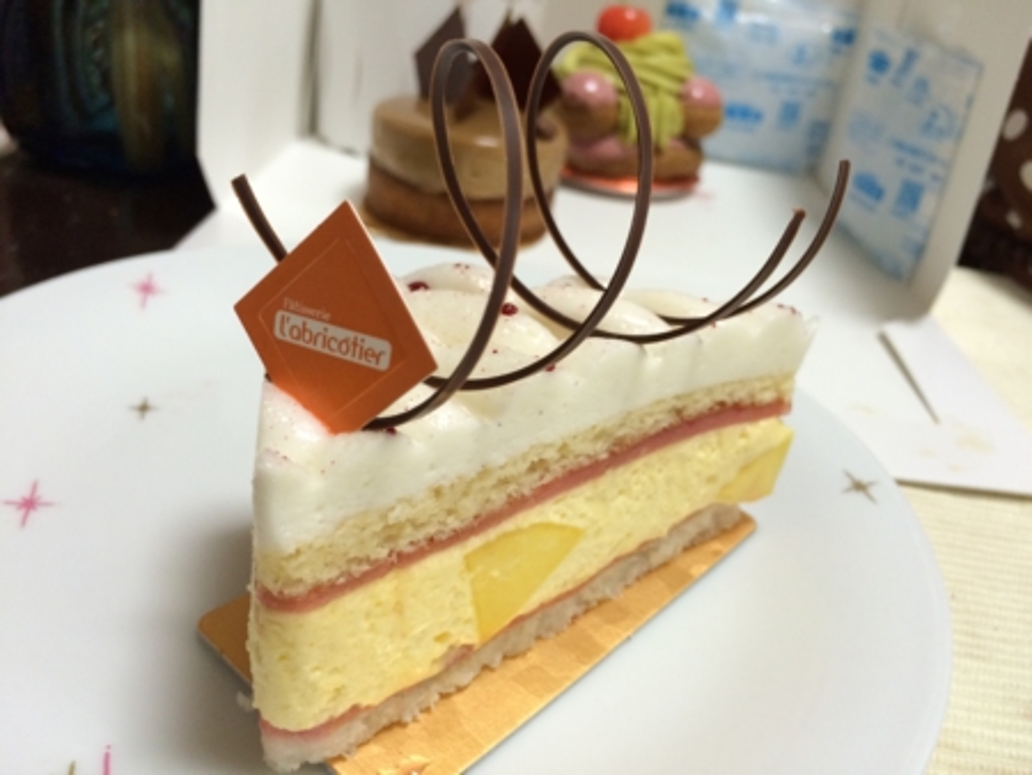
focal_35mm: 29
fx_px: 865
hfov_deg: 61.6
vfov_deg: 48.3
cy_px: 388
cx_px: 516
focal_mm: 4.15
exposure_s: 1/30
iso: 64
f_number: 2.2
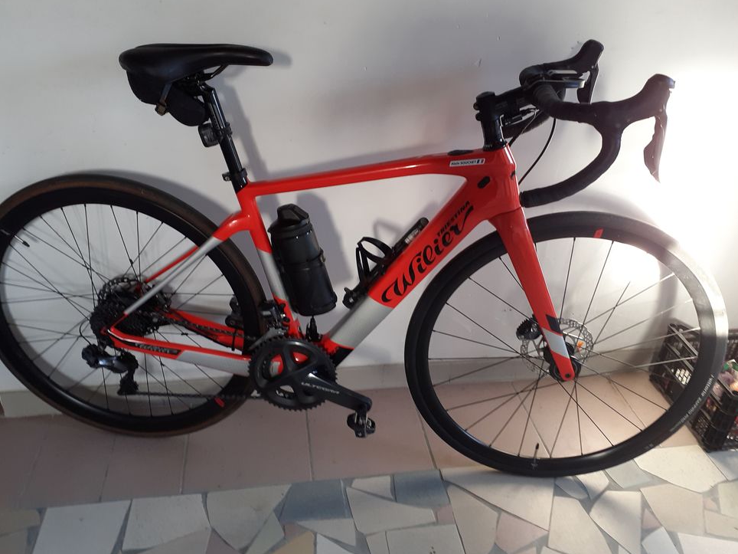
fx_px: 597
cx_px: 370
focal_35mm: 28
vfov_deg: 49.7
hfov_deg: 63.4
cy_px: 280
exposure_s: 1/50
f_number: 1.9
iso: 80
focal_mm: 3.6
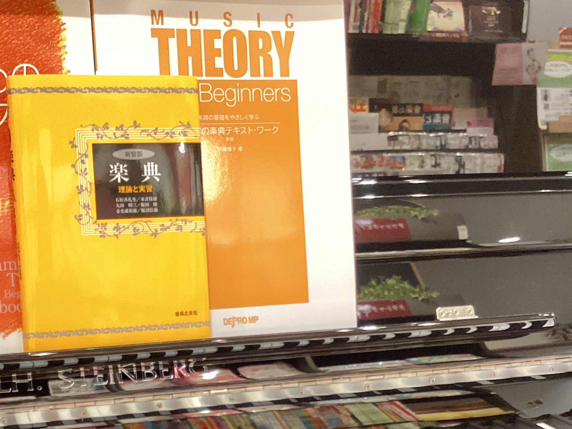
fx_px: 859
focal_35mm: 52
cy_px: 339
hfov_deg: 36.0
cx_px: 141
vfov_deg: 27.5
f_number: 2.4
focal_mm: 3.3
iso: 125
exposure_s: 1/50
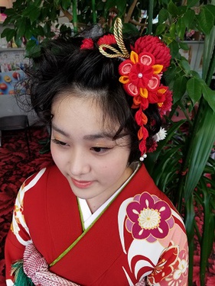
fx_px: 215
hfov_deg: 53.0
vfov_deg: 67.3
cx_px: 108
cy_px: 143
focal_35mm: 26
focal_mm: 4.25
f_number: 1.7
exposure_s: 1/100
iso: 100
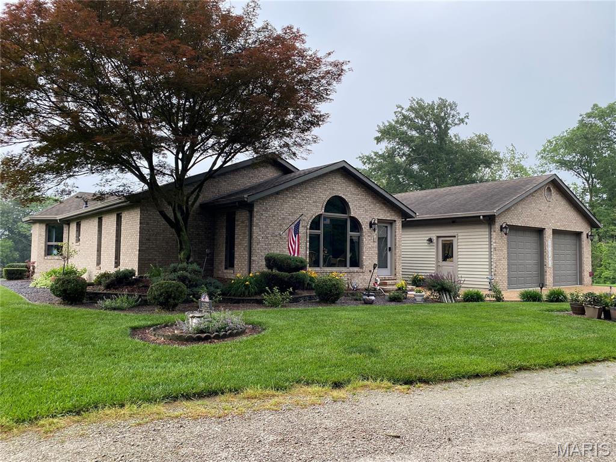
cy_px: 231
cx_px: 308
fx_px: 463
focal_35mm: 26
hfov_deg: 67.3
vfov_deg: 53.1
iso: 64
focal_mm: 4.25
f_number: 1.8
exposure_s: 1/122
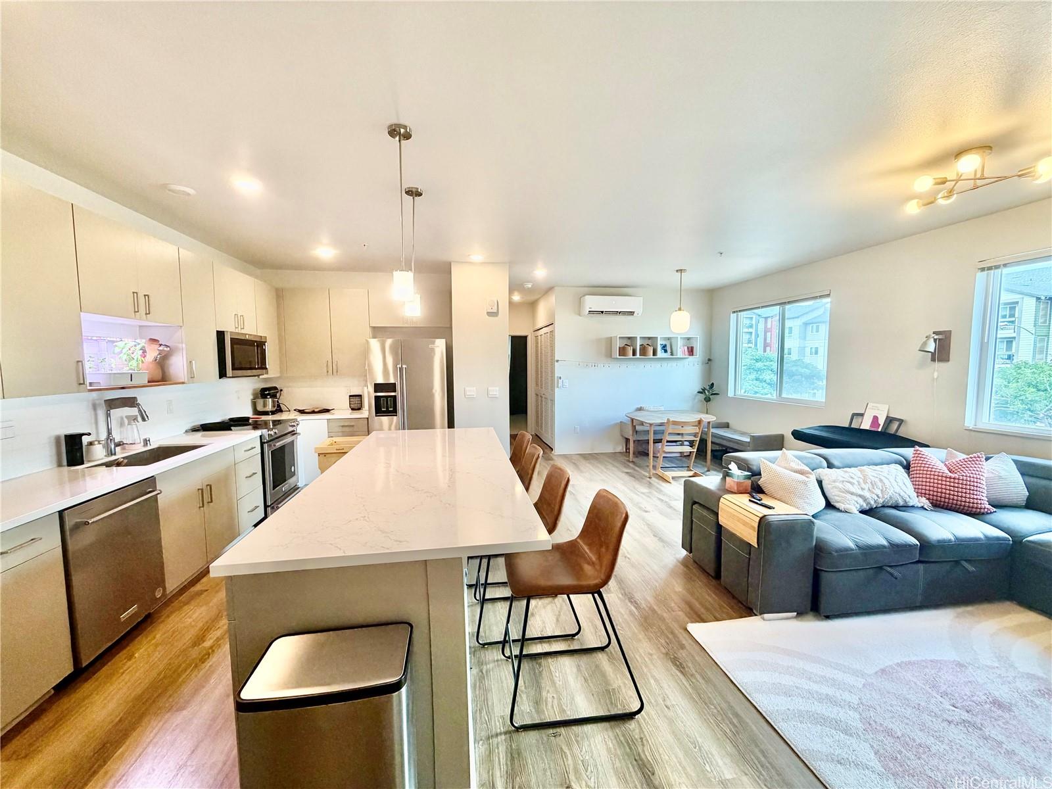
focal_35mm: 14
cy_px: 394
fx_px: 425
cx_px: 526
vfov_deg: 85.7
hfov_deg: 102.1
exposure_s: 1/120
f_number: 2.2
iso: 250
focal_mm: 2.22
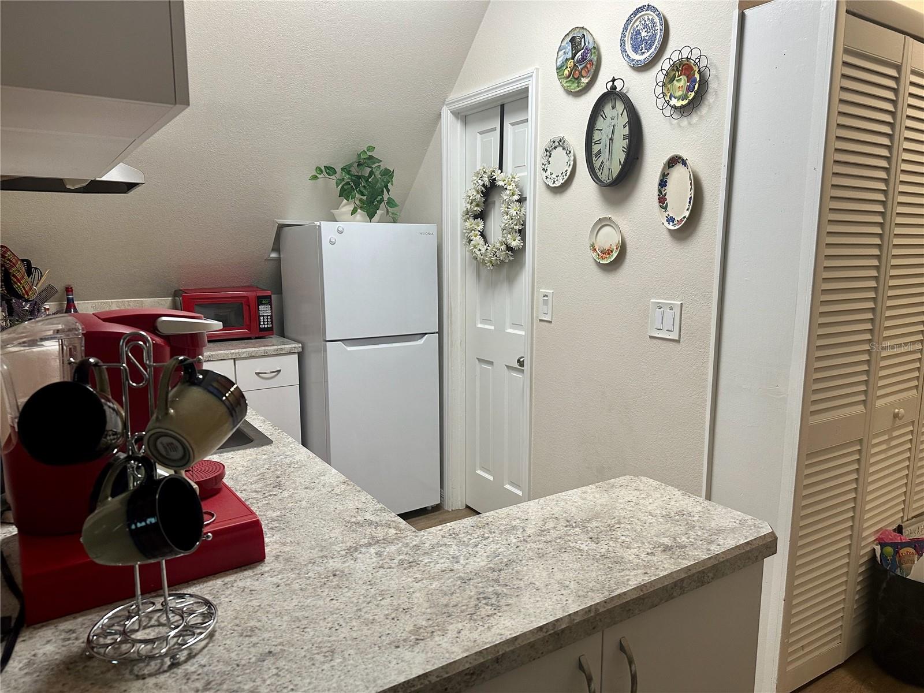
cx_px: 462
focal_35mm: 24
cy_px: 346
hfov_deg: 71.6
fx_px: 641
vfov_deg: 56.8
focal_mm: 6.86
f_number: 1.78
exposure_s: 1/120
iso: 200
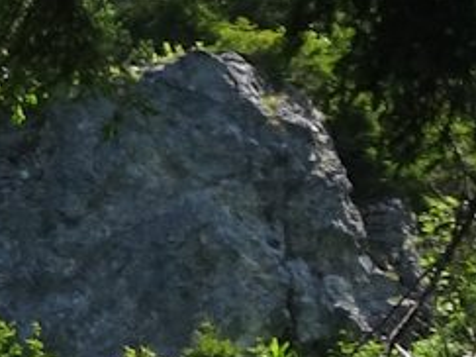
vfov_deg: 4.2
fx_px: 4673
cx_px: -899
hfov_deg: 5.5
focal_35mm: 340
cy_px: -826
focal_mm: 7.3
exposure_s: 1/320
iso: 80
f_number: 4
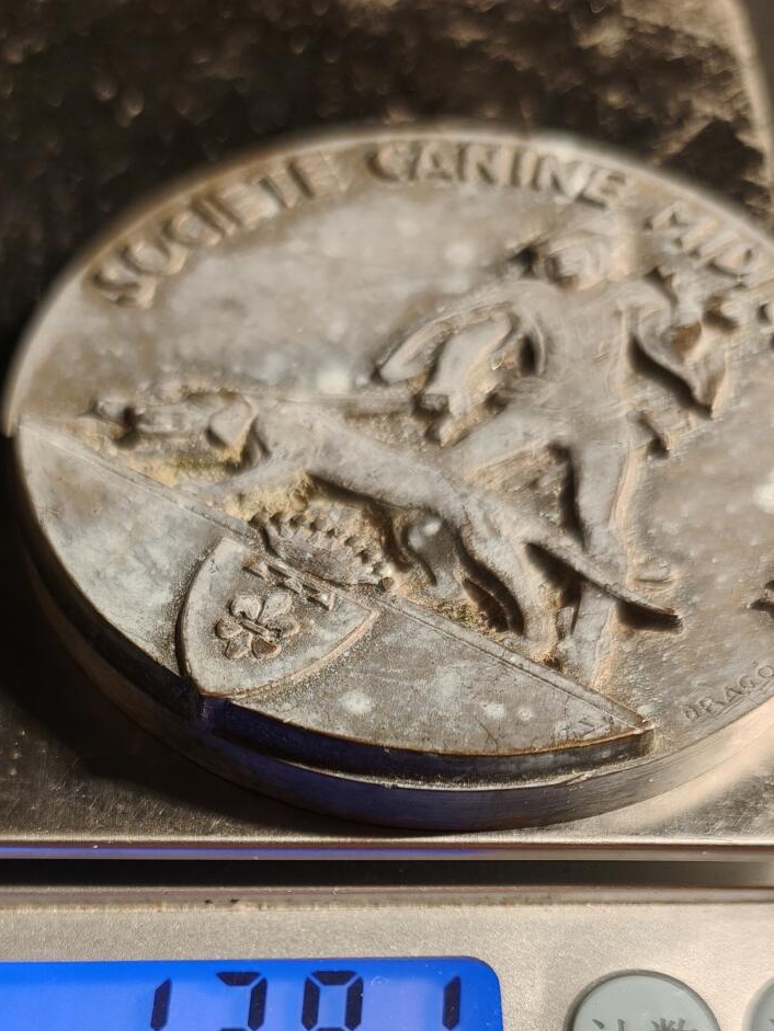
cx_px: 288
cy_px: 936
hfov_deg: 32.7
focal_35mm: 44
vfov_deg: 39.7
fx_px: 1311
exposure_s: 1/200
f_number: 1.6
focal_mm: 6.06
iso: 250
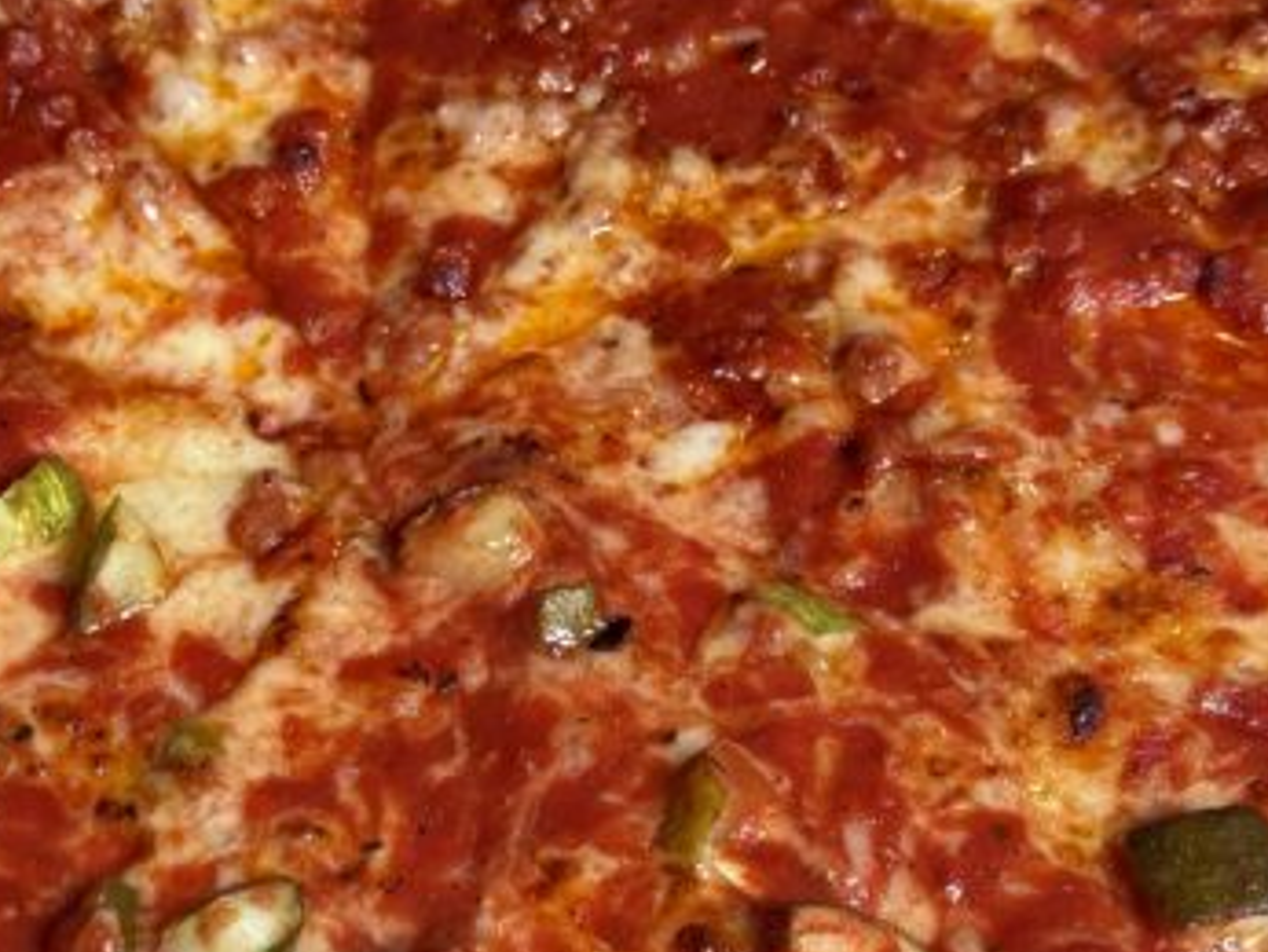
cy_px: 659
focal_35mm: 71
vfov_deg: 20.7
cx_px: 476
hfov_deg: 27.3
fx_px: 2603
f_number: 1.78
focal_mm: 6.76
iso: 160
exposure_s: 1/120
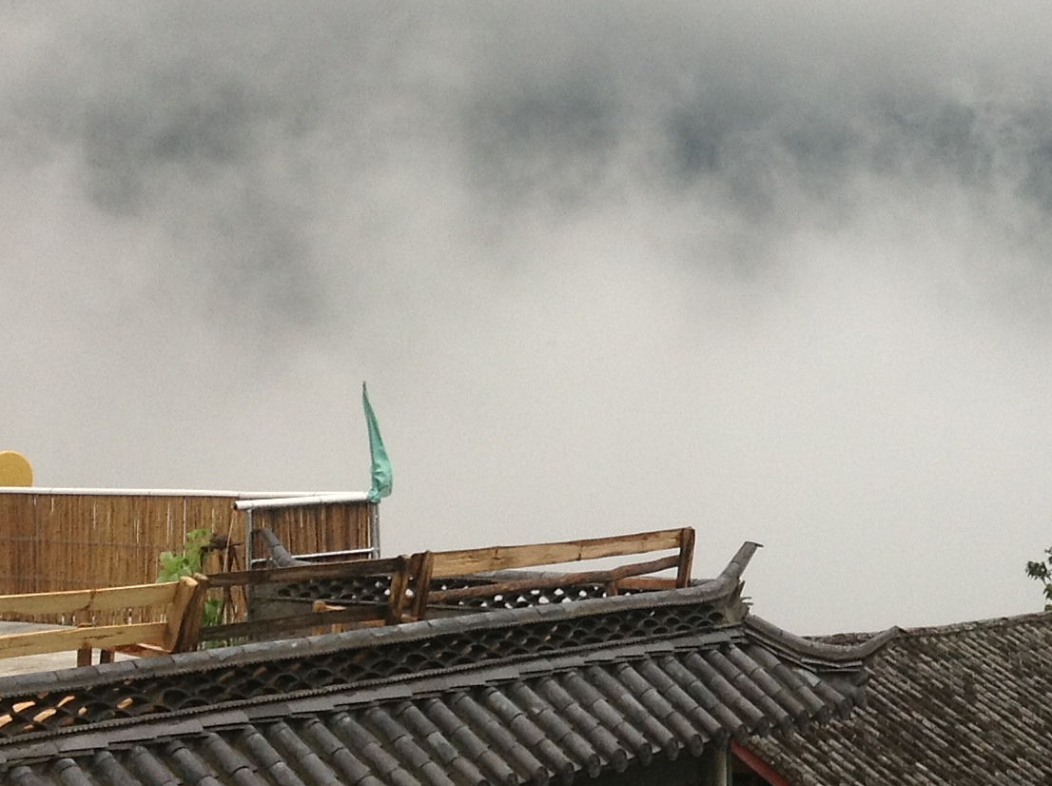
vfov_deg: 17.9
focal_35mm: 82
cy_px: 277
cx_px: 814
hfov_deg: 23.6
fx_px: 2488
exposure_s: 1/60
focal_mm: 4.28
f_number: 2.4
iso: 100
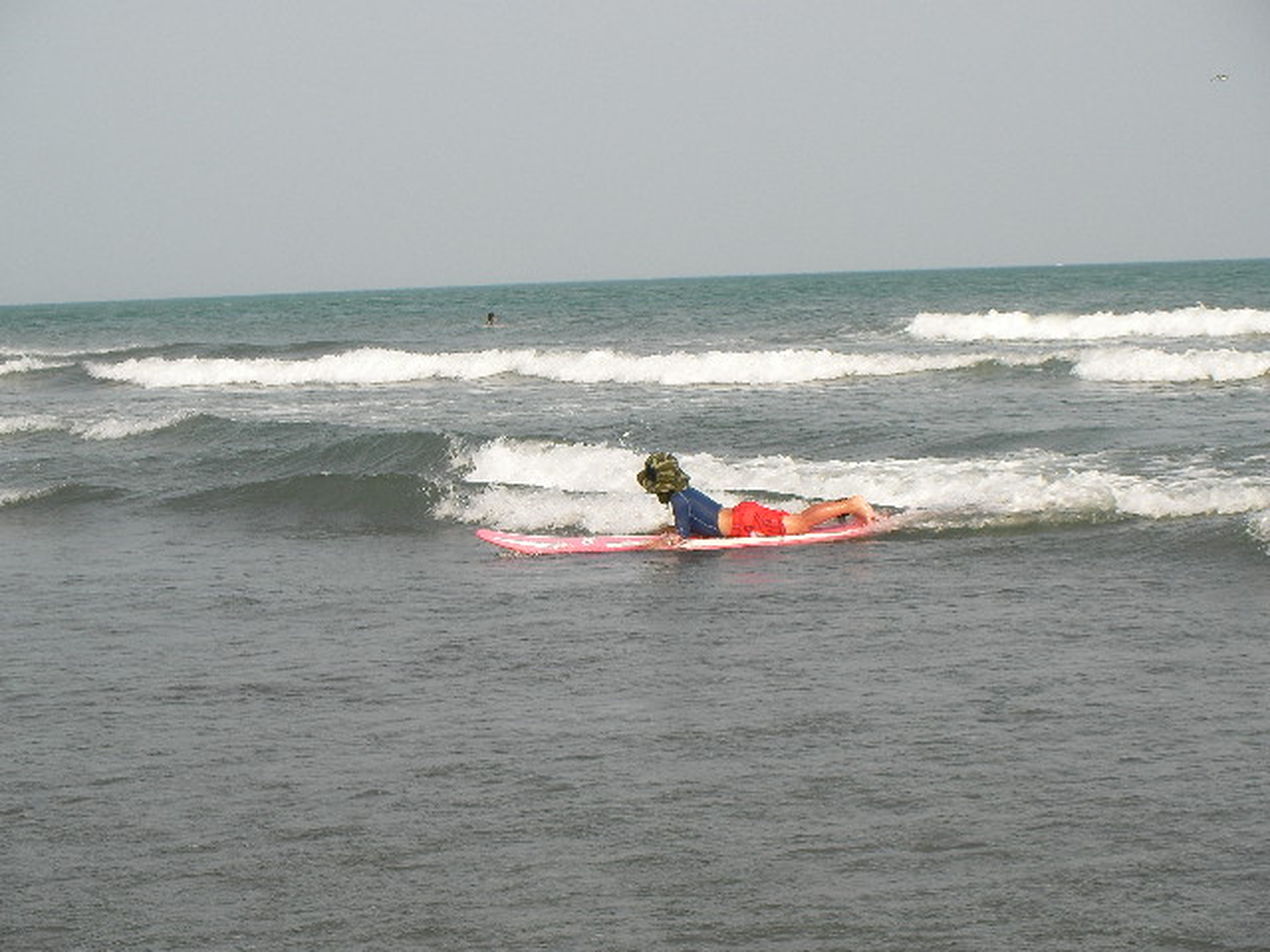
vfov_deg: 17.0
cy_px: 476
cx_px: 635
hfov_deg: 22.5
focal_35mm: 87
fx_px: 3192
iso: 50
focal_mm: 14.5
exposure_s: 1/486
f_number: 4.8
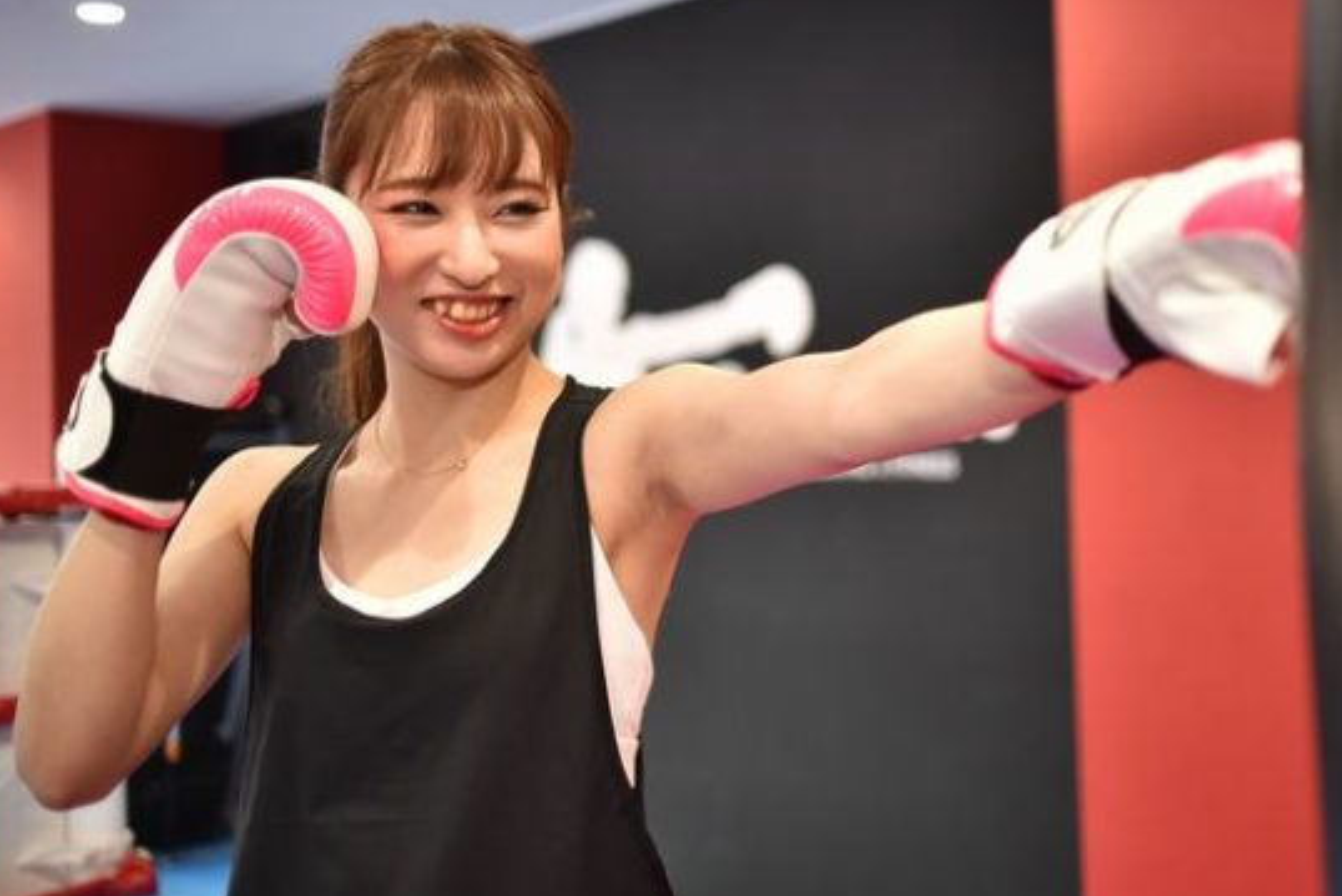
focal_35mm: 50
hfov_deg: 39.3
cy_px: 373
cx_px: 848
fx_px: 1864
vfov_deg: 27.0
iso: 640
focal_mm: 35
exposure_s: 1/200
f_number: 1.8
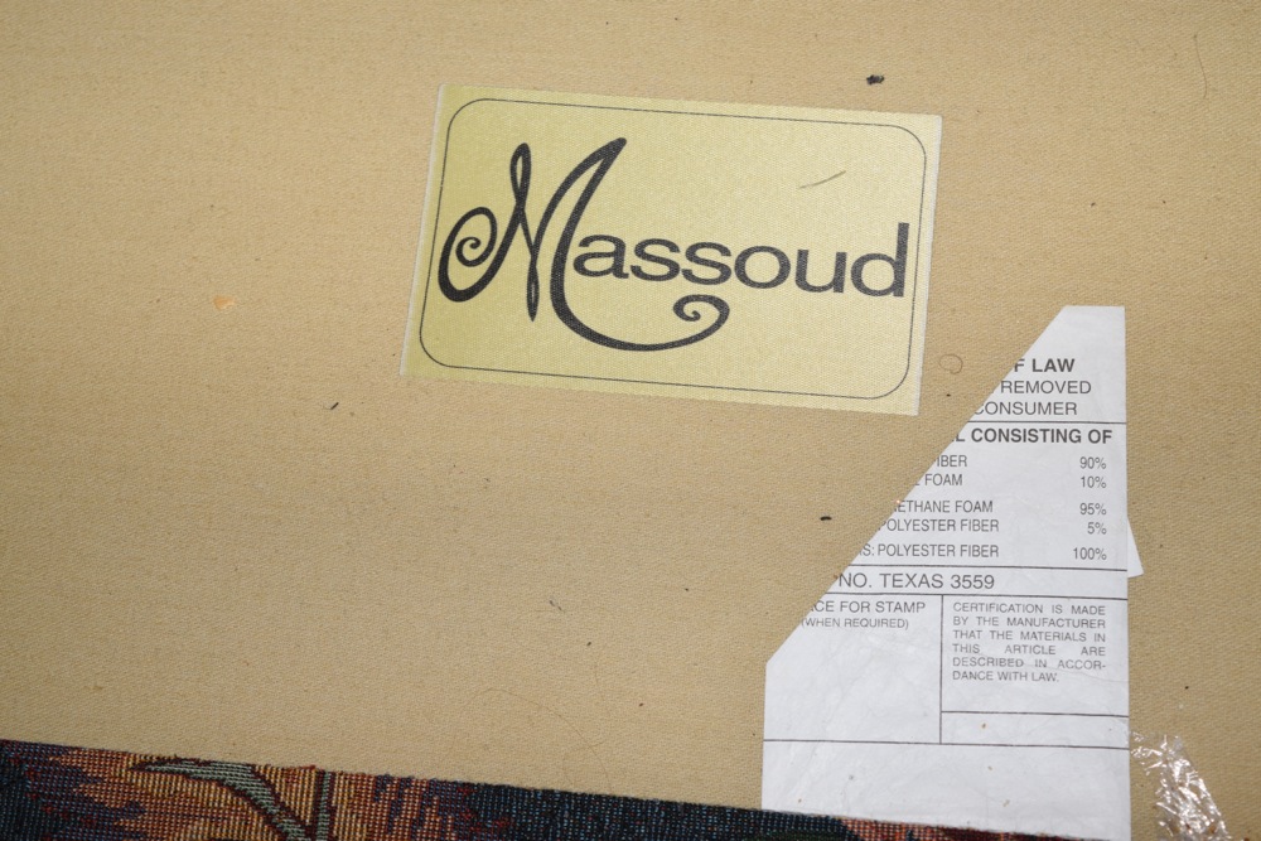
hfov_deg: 24.6
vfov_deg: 16.6
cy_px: 420
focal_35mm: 82
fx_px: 2890
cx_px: 630
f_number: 5.6
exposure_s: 1/100
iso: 100
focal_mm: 55
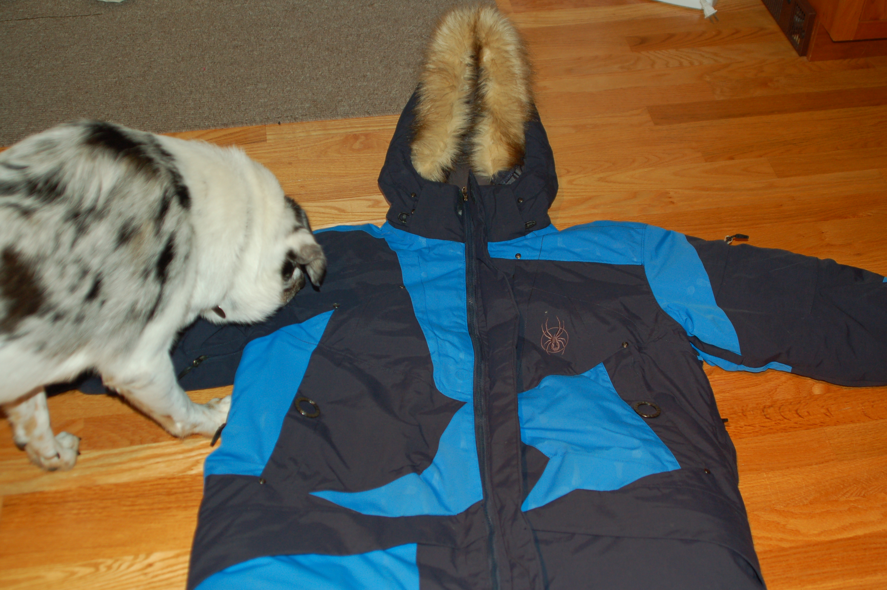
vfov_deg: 31.8
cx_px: 444
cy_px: 295
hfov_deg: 46.4
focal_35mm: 42
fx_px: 1034
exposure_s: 1/125
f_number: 3.5
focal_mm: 28
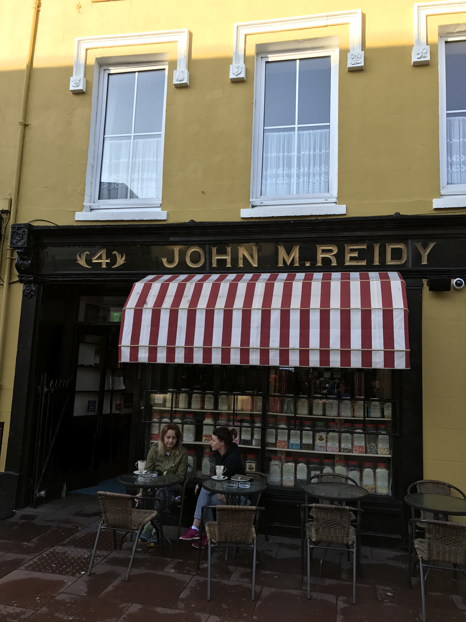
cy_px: 311
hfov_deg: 49.7
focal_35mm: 28
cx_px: 233
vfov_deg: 63.4
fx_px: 503
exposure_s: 1/375
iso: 20
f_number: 1.8
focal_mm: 3.99
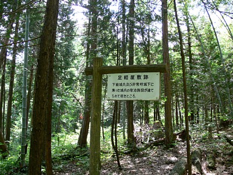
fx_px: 236
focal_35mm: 35
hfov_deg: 52.6
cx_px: 116
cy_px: 88
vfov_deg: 40.7
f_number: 2.8
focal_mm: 7.4
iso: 80
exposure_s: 1/50
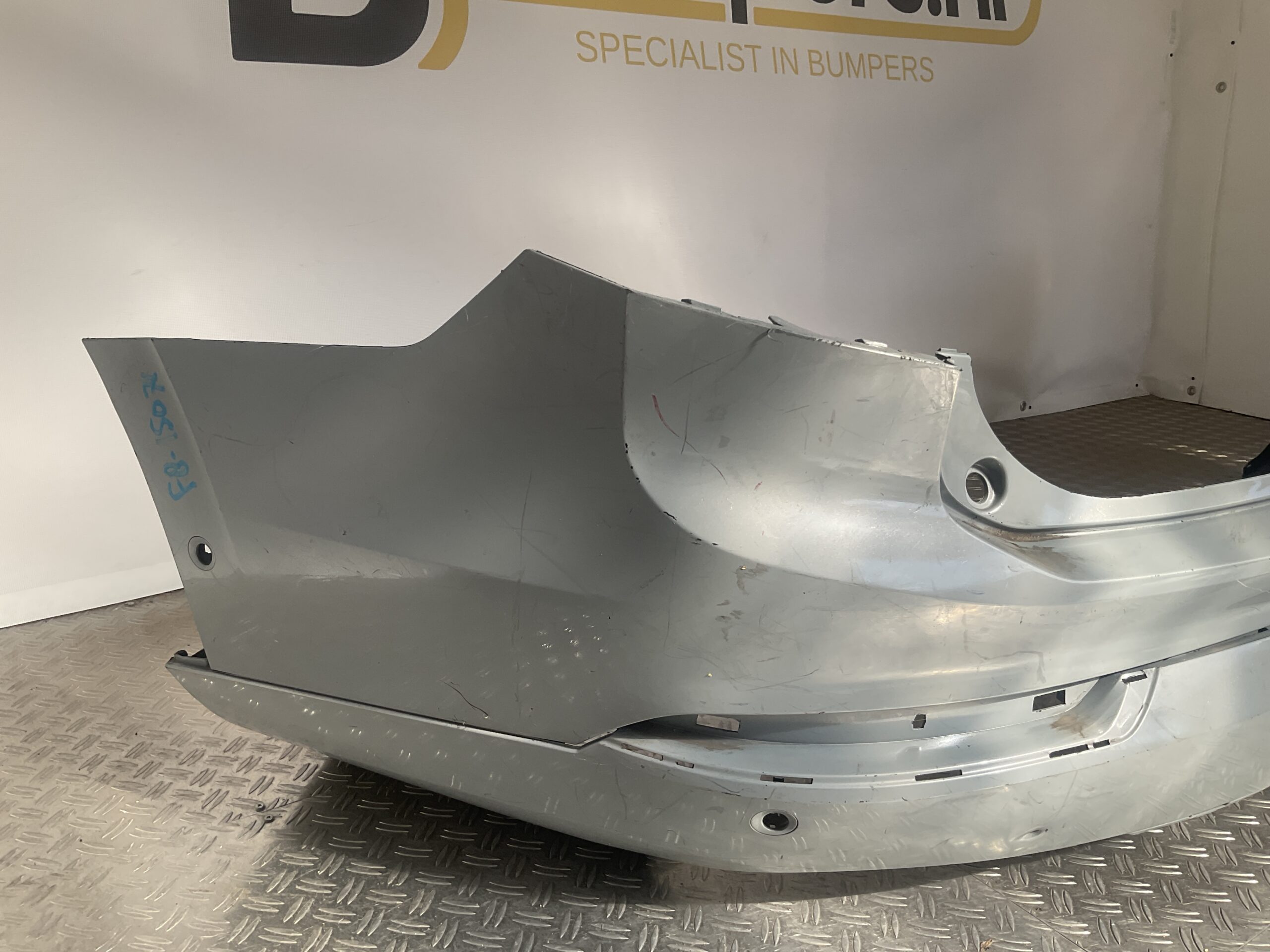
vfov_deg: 48.2
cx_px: 635
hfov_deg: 61.7
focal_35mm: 29
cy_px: 476
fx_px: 1064
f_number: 1.8
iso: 16
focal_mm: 3
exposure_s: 1/719
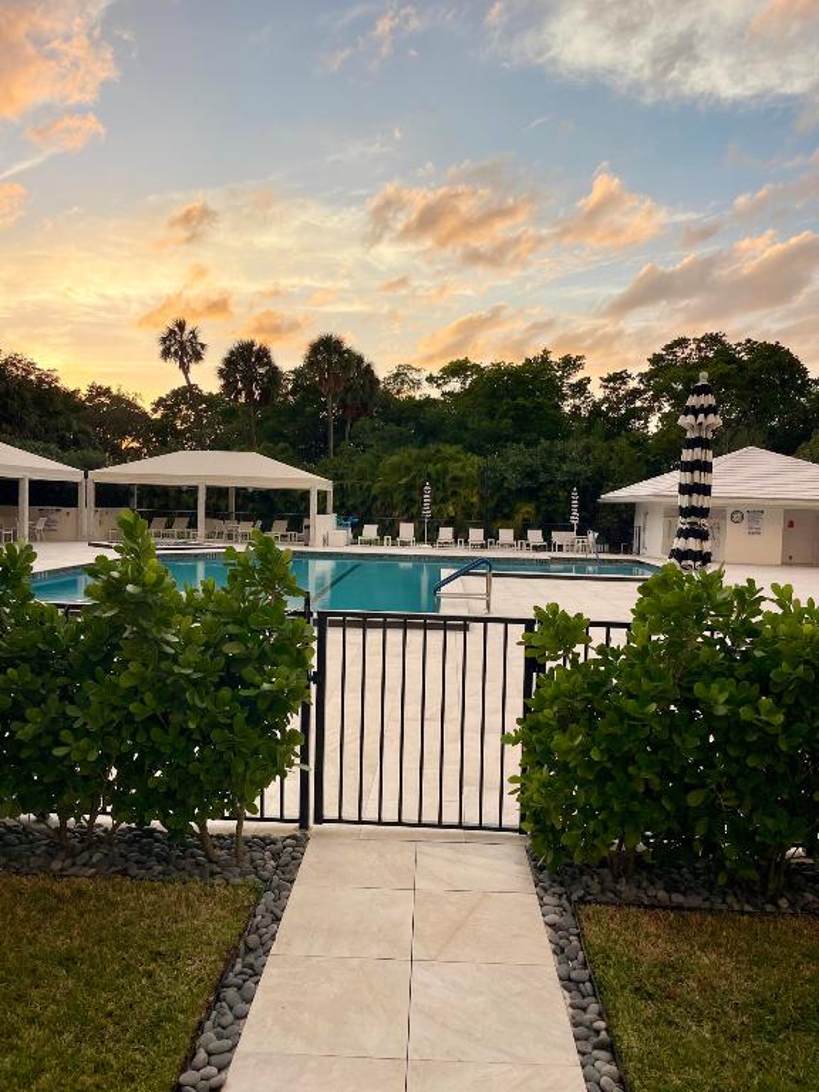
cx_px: 410
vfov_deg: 69.4
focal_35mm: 25
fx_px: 789
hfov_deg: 54.9
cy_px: 546
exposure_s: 1/660
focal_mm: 5.1
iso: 32
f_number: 1.6
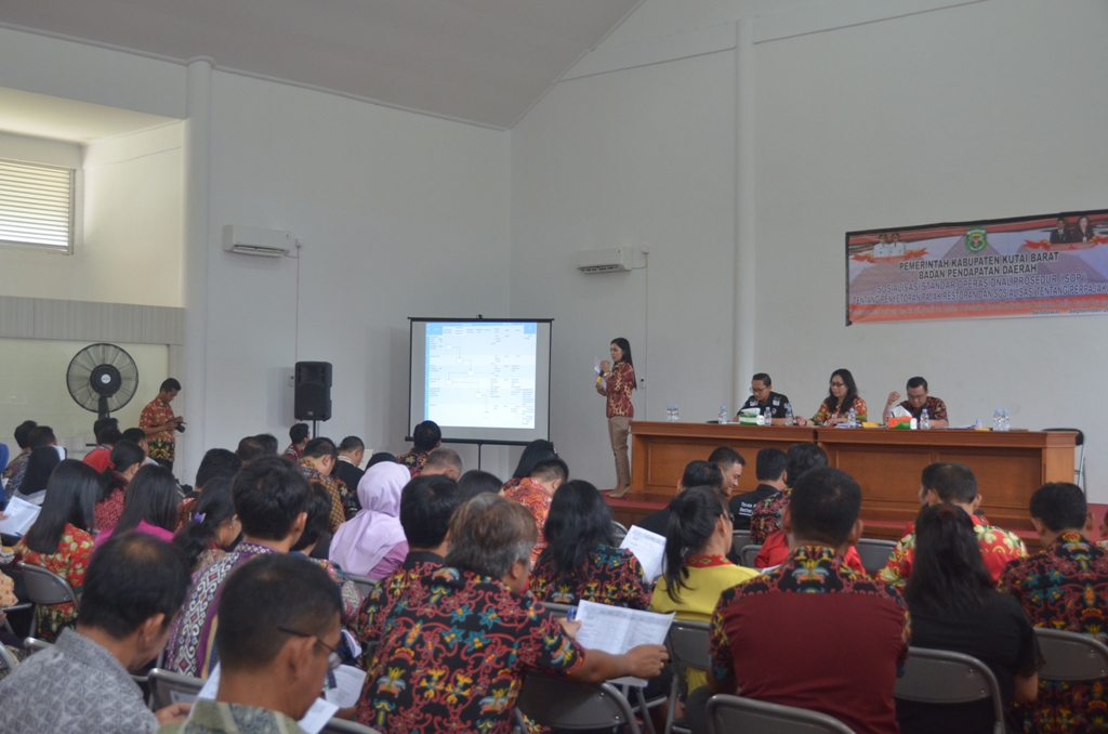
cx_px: 554
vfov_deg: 31.7
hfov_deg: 46.5
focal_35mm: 42
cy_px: 367
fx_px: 1290
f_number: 4.5
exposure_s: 1/80
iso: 1000
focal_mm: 28
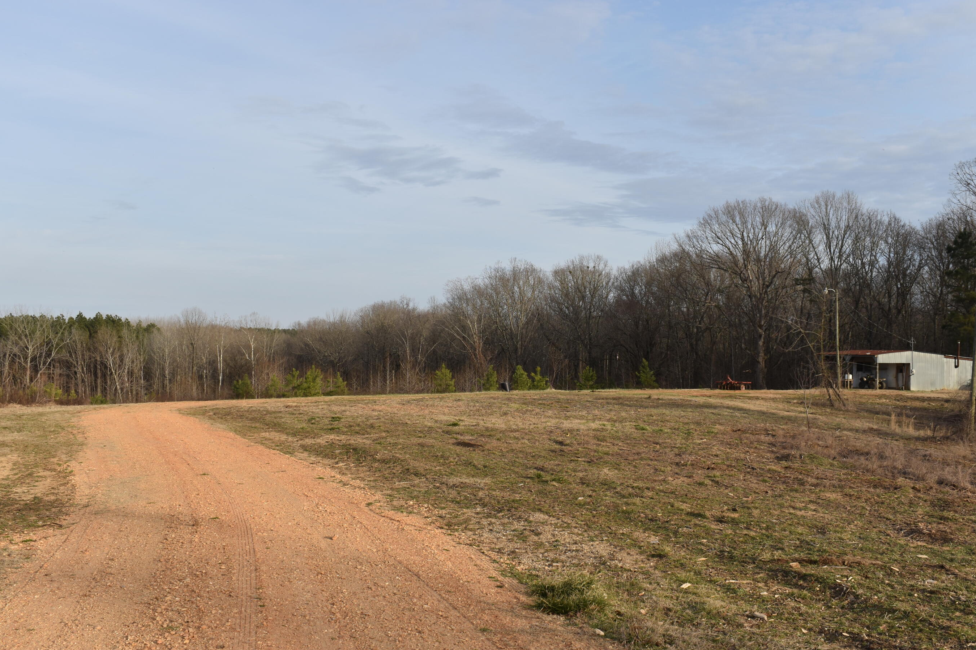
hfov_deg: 48.4
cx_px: 507
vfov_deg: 33.4
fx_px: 1084
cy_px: 347
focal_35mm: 40
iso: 100
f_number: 8
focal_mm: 24
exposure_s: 1/250
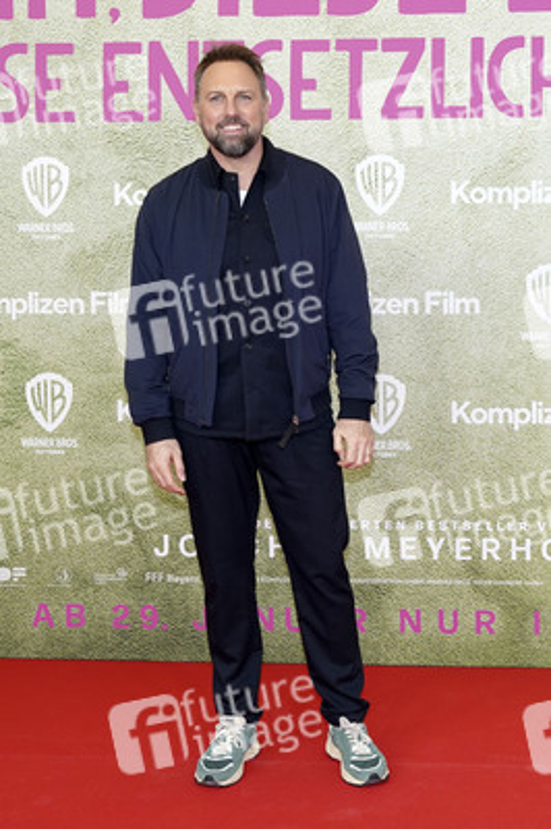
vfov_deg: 57.3
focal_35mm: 33
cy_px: 414
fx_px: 759
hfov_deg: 39.9
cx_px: 276
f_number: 6.3
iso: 1000
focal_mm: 33
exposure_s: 1/250
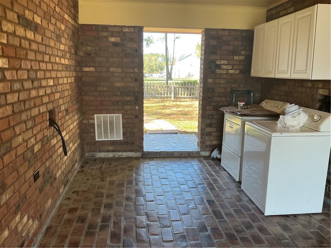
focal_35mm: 29
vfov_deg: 48.2
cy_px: 124
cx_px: 166
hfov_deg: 61.7
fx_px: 277
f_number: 1.8
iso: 50
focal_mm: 3
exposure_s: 1/120
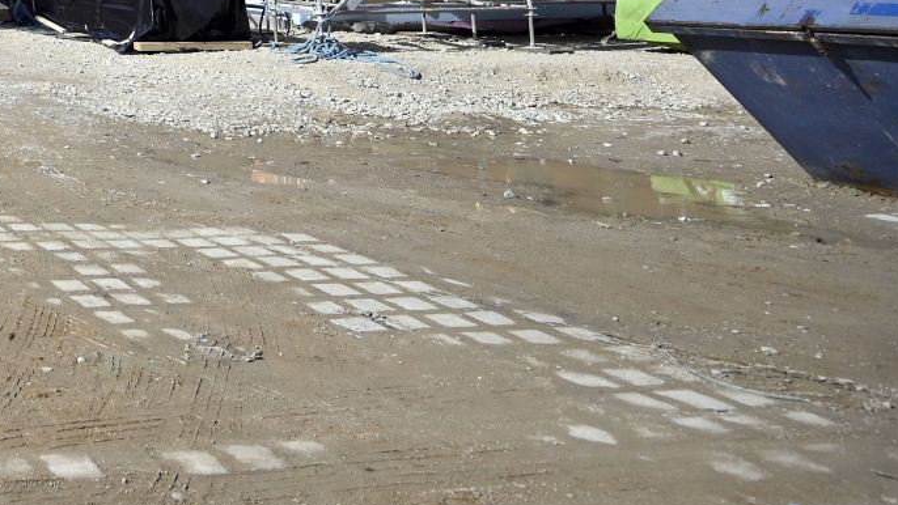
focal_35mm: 41
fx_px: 976
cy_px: -148
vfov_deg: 25.2
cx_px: -323
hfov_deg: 33.0
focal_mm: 14
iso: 100
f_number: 4
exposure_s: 1/1600
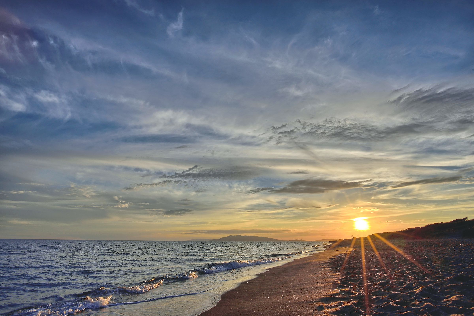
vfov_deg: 62.0
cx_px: 237
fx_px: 263
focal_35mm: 20
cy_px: 158
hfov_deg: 84.0
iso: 50
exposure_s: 1/160
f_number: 16
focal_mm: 20
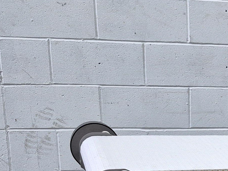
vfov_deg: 14.0
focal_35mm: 101
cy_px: 229
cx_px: 334
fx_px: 665
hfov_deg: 17.6
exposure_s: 1/120
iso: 200
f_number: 1.8
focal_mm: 5.4
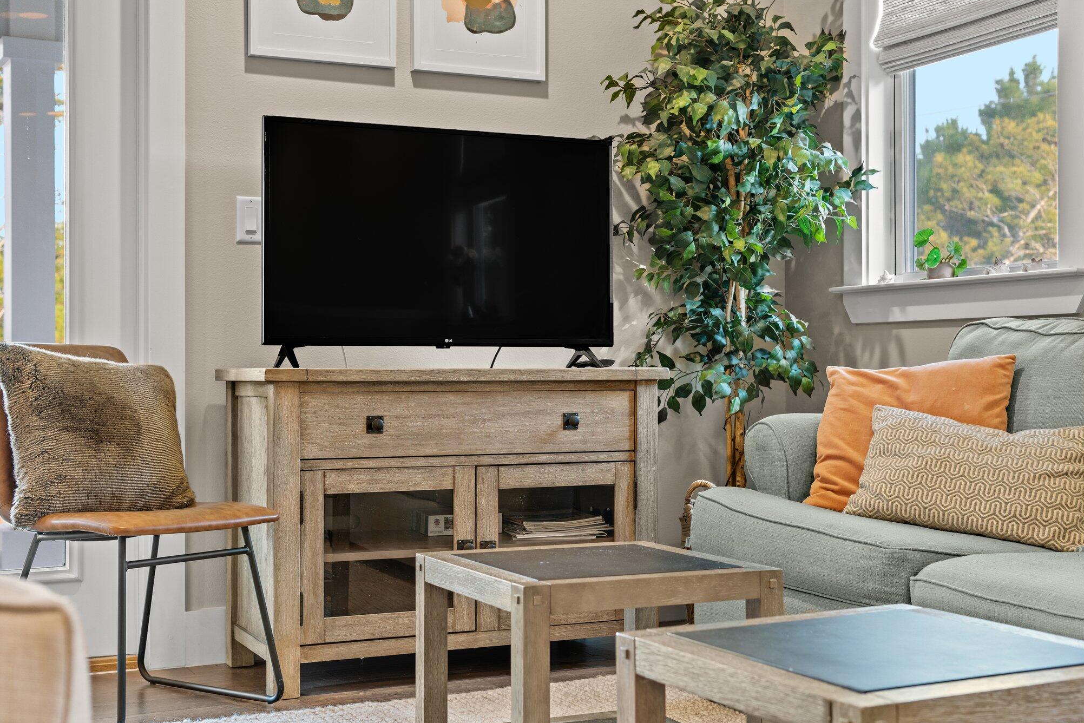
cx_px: 536
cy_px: 366
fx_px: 1385
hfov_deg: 42.7
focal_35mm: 46
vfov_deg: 29.3
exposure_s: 1/2
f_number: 4
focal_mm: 30
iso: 400
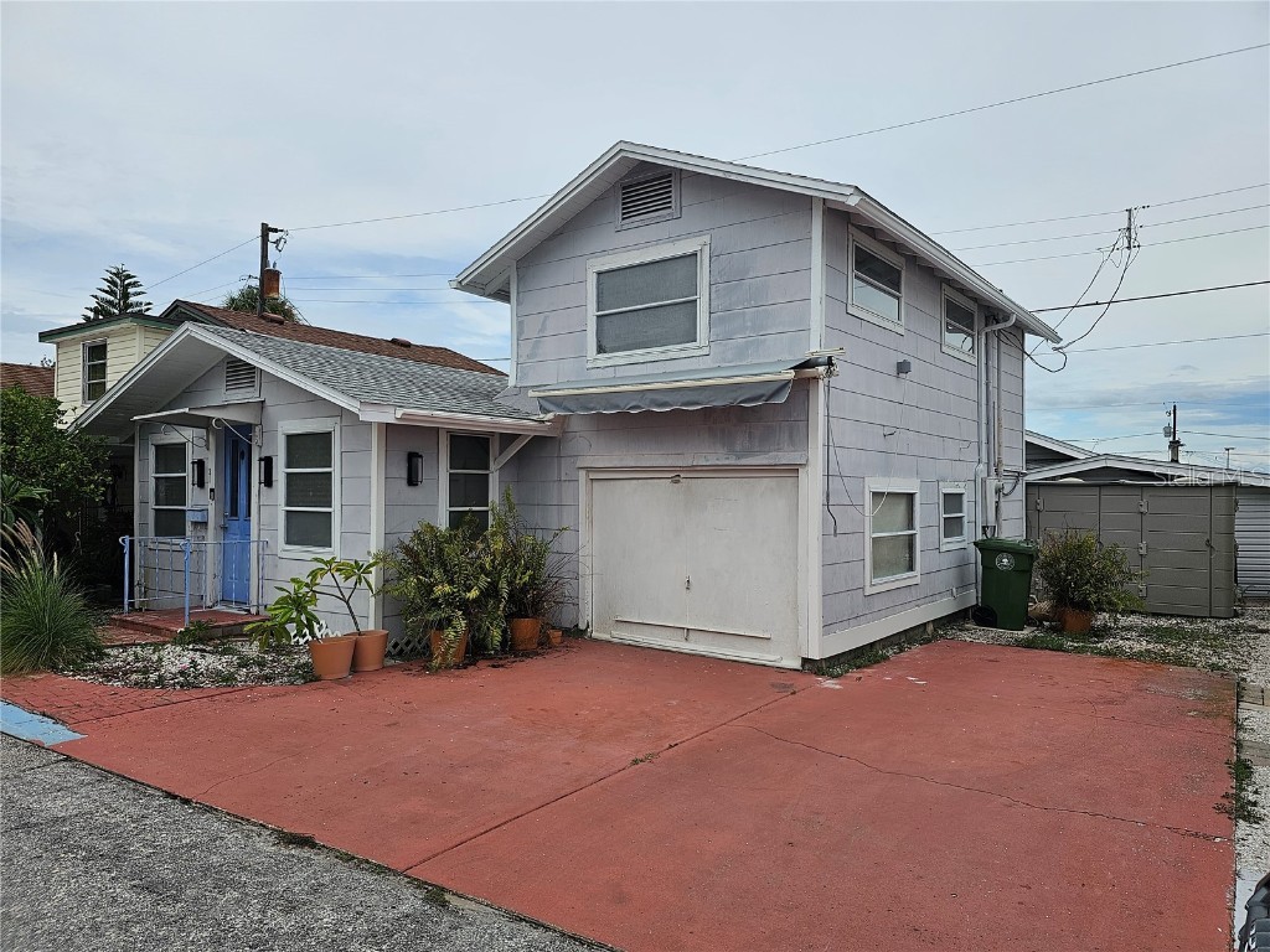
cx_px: 635
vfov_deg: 58.9
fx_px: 844
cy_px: 476
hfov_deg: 73.9
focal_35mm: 23
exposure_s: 1/922
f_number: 1.7
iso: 10
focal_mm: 6.3
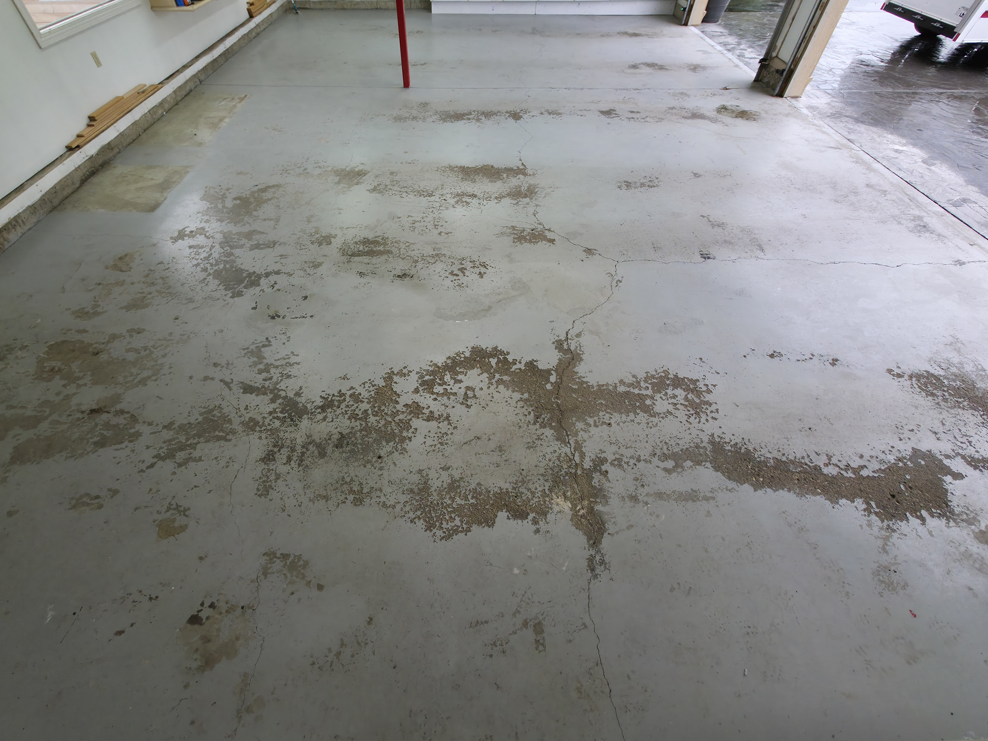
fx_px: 428
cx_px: 457
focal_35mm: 15
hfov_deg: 98.0
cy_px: 345
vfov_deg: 81.6
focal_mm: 2.2
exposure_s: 1/120
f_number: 1.9
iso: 64
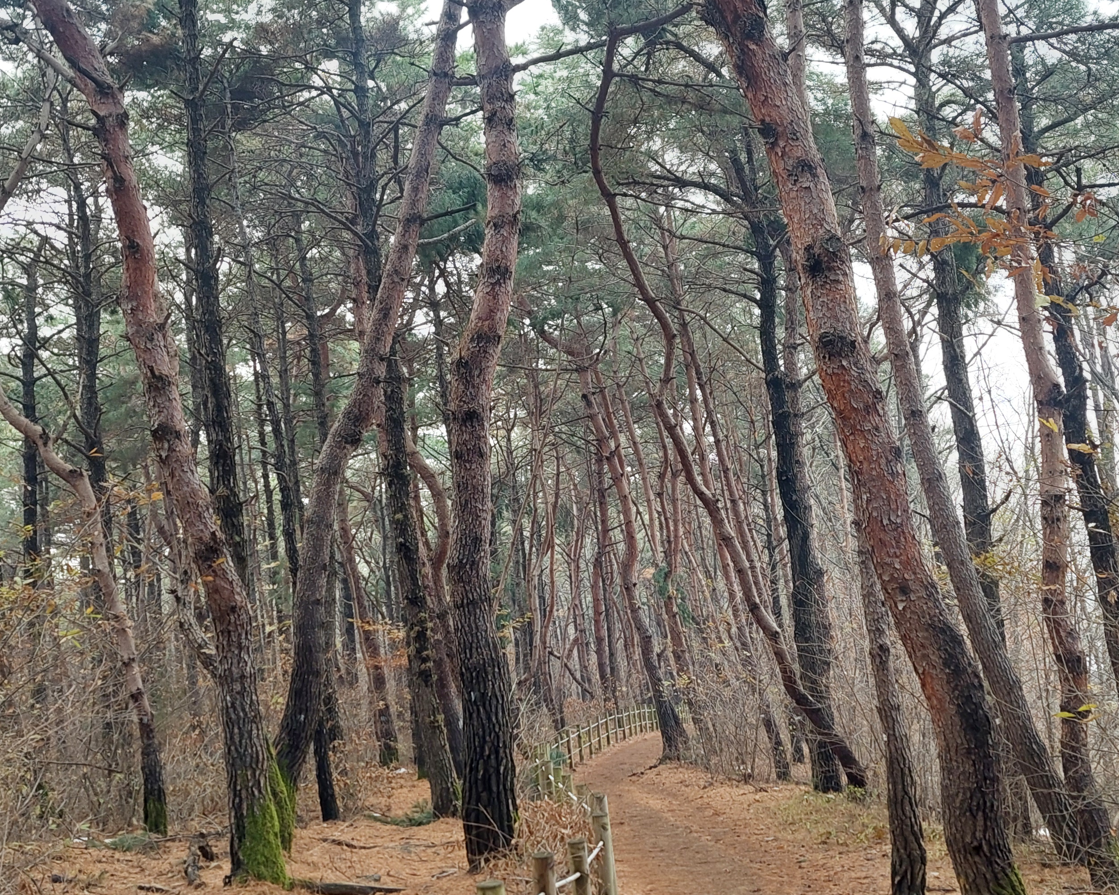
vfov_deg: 33.4
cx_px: 603
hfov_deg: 41.1
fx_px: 1490
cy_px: 486
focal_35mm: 45
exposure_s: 1/60
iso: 50
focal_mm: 5.23
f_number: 1.8
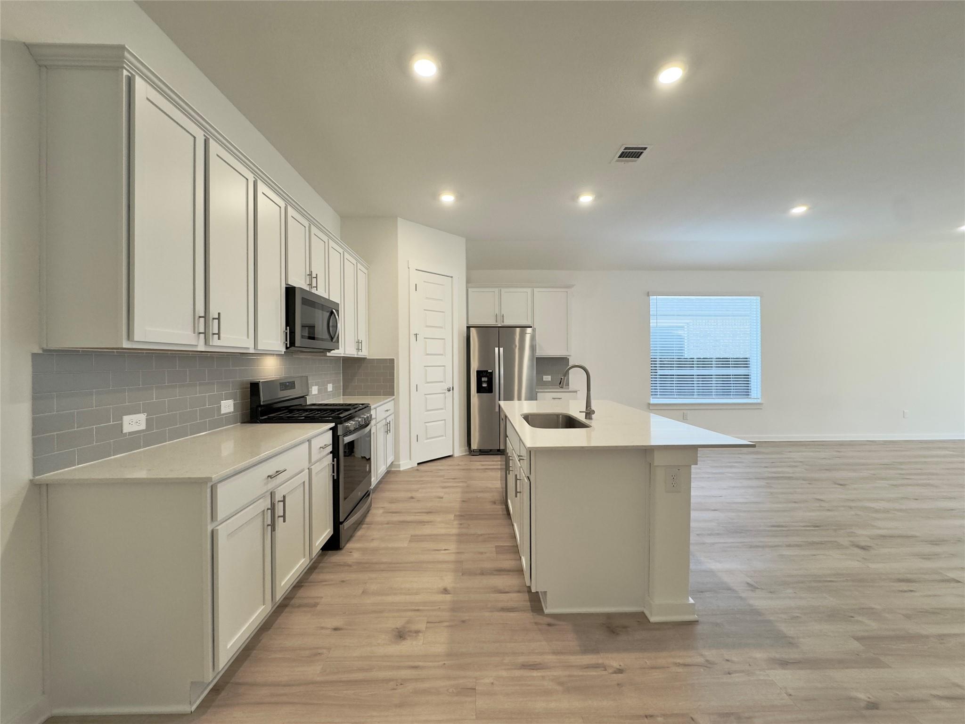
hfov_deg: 102.1
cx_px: 482
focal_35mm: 14
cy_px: 362
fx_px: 390
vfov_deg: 85.7
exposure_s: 1/120
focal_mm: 2.22
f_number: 2.2
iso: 200
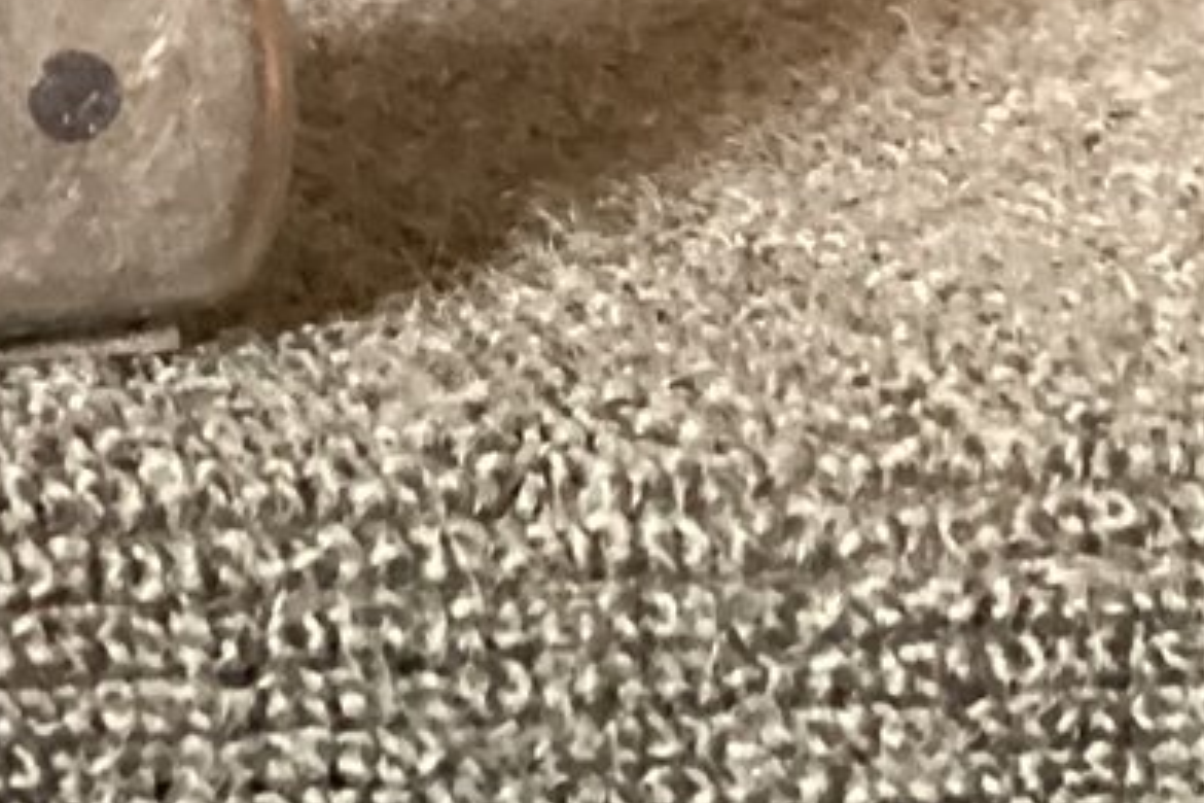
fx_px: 4180
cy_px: -817
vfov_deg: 10.1
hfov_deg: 14.4
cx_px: -968
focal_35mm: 125
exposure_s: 1/25
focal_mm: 3.3
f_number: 2.4
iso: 400
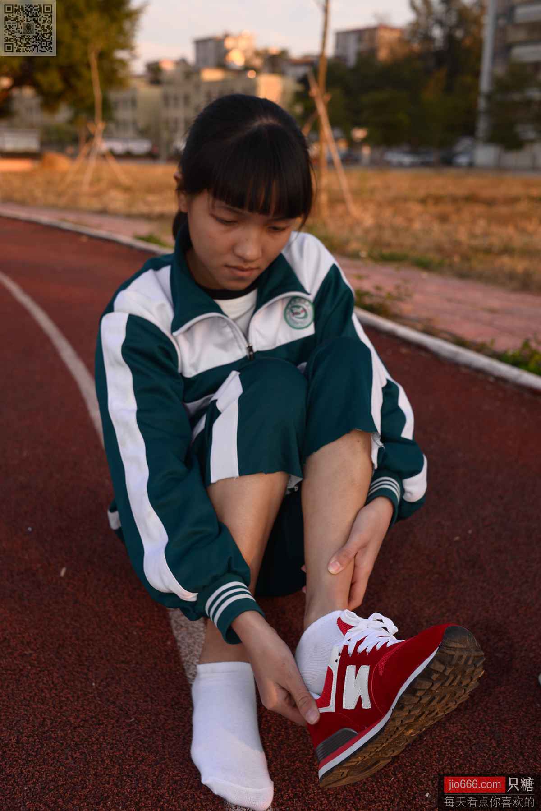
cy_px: 406
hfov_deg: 37.9
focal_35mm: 35
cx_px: 270
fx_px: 788
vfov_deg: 54.4
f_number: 5.6
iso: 100
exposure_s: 1/160
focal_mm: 35
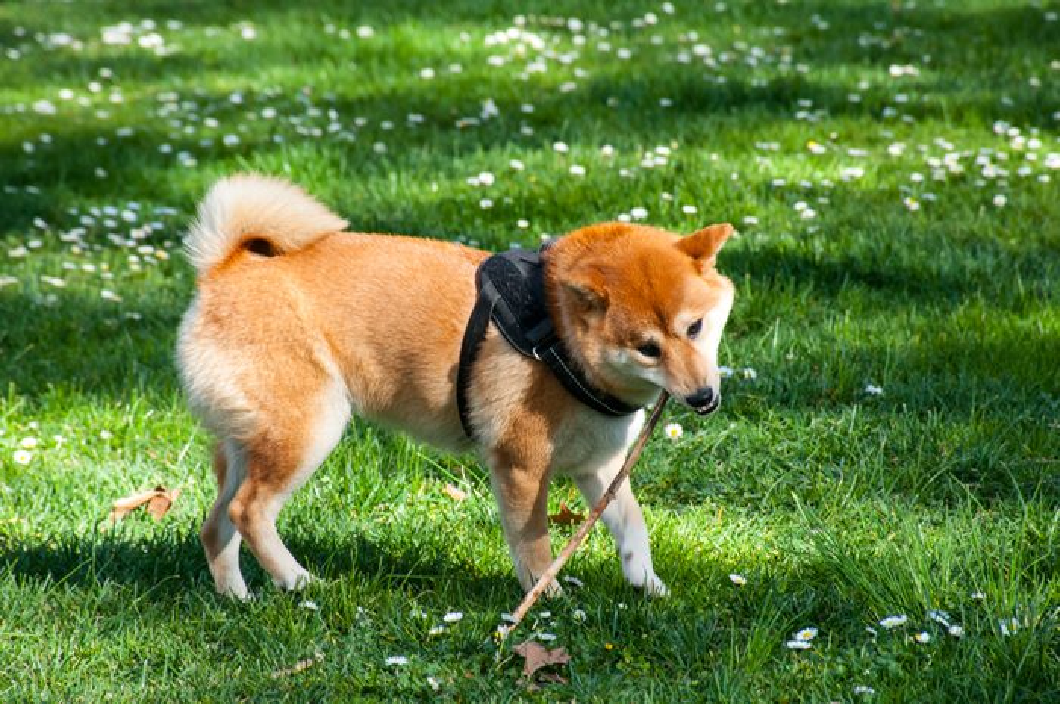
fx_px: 6176
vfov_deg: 6.5
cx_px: 530
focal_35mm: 210
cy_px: 352
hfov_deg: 9.8
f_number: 8
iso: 360
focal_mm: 140
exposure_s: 1/200
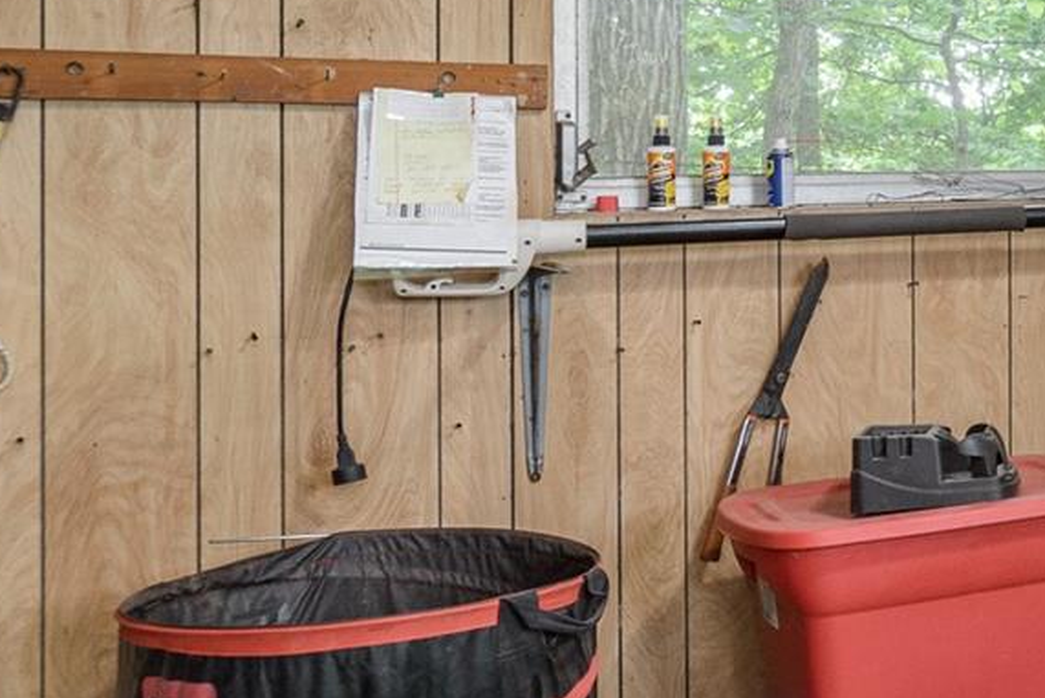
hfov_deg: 25.9
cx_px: 1495
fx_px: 1771
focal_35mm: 61
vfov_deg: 21.9
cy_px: 110
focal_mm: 17
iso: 320
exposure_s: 1/30
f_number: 7.1
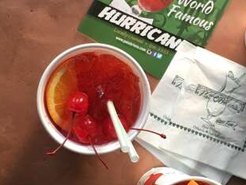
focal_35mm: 75
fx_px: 533
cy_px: 87
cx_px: 178
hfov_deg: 25.7
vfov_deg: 19.7
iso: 64
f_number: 2.2
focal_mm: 4.15
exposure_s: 1/30
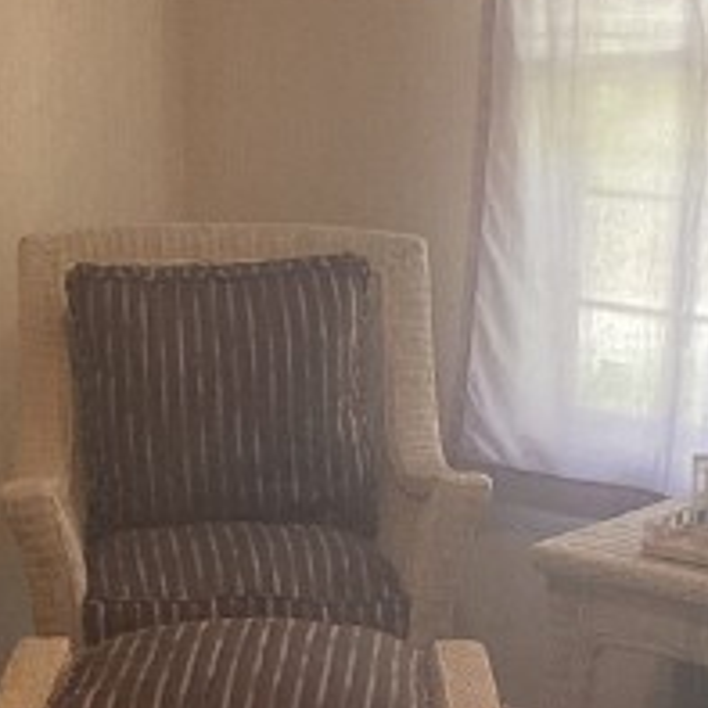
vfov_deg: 13.0
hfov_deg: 13.1
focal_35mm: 133
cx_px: 367
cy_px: 694
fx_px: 3078
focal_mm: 3
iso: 100
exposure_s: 1/60
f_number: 1.8
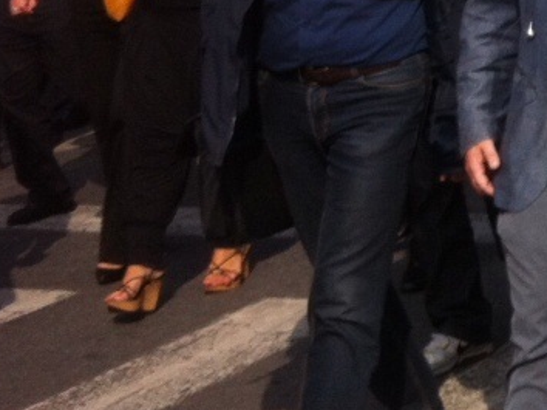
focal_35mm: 128
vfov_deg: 11.1
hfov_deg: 13.8
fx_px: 2021
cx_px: 963
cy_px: -201
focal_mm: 3.85
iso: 80
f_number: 2.8
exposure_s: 1/1207
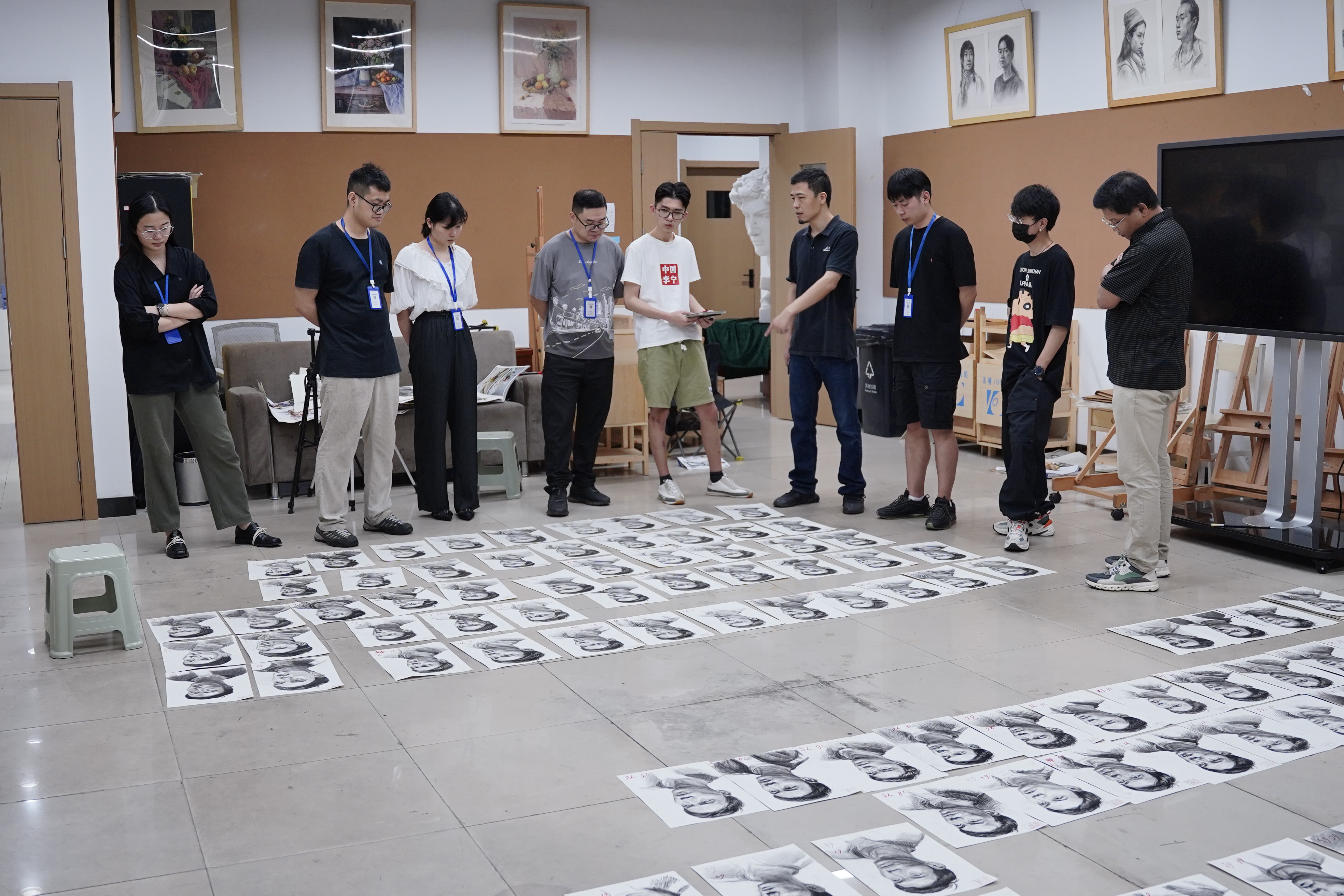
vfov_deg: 36.9
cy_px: 448
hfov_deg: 53.1
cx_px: 672
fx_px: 1344
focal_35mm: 36
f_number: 2.8
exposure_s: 1/125
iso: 800
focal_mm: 24
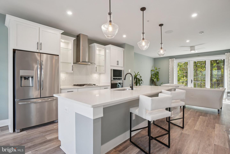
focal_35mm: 16
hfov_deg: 95.0
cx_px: 115
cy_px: 77
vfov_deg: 72.1
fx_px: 105
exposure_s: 1/8
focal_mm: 11
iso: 100
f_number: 7.1
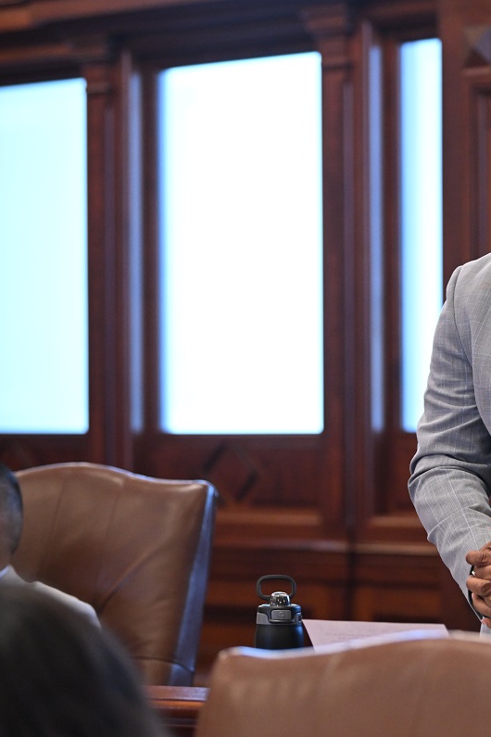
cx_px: 517
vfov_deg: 13.3
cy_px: 370
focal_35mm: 154
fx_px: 3150
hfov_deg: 8.8
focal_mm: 102
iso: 3200
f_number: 2.8
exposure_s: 1/200
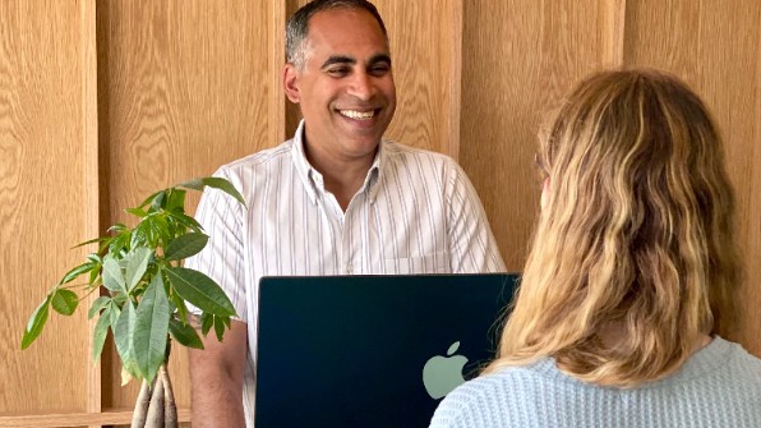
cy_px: 328
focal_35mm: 76
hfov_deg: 27.9
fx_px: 1533
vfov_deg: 15.8
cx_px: 380
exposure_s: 1/122
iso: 80
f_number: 2
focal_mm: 6
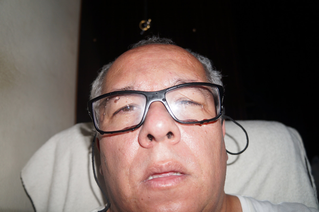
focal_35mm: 27
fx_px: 239
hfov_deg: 67.5
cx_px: 160
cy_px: 106
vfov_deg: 47.8
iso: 200
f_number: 3.5
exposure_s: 1/60
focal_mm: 18
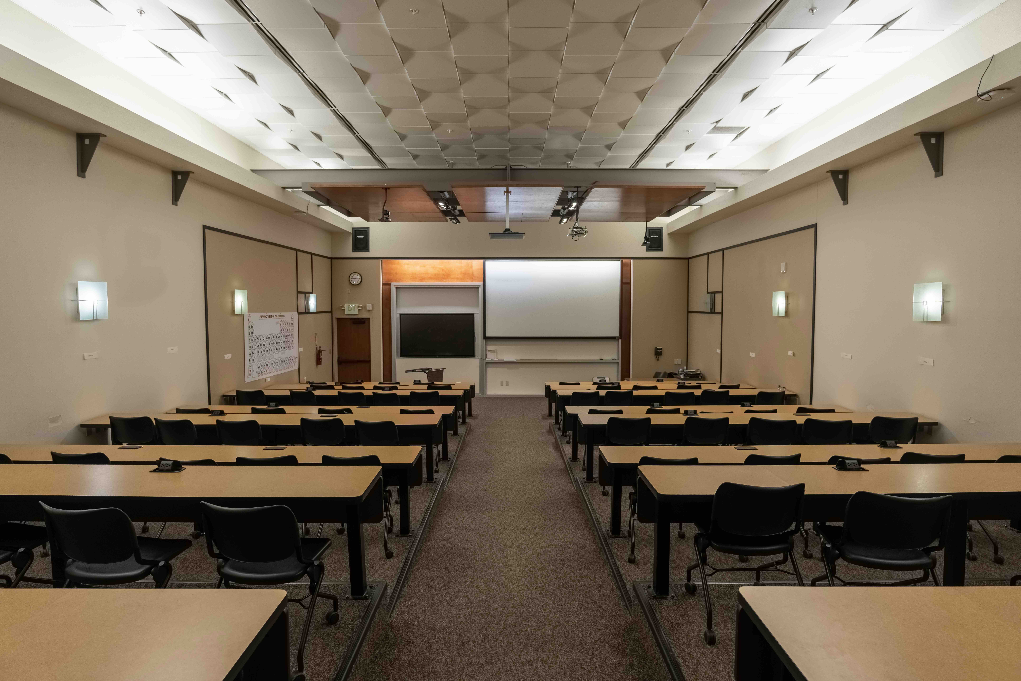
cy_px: 340
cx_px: 510
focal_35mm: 20
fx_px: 567
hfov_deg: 84.0
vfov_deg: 61.9
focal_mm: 20
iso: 2000
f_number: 4
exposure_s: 1/5000
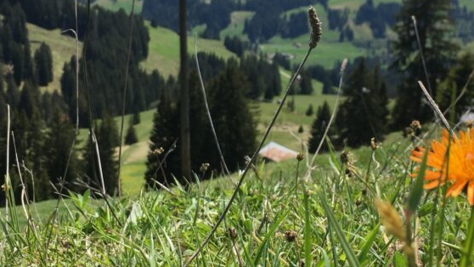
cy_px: 101
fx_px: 729
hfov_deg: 36.0
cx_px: 259
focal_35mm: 58
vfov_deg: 20.7
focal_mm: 4.15
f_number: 2.2
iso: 25
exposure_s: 1/1221
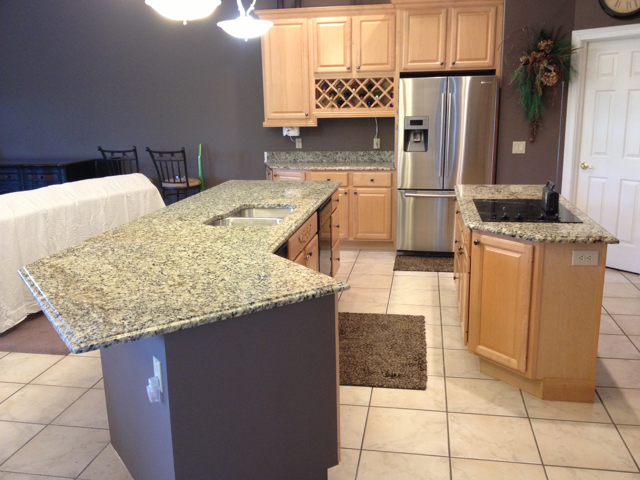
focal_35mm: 35
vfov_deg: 40.7
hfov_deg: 52.6
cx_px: 320
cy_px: 240
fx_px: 647
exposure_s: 1/20
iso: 160
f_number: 2.4
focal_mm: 4.28
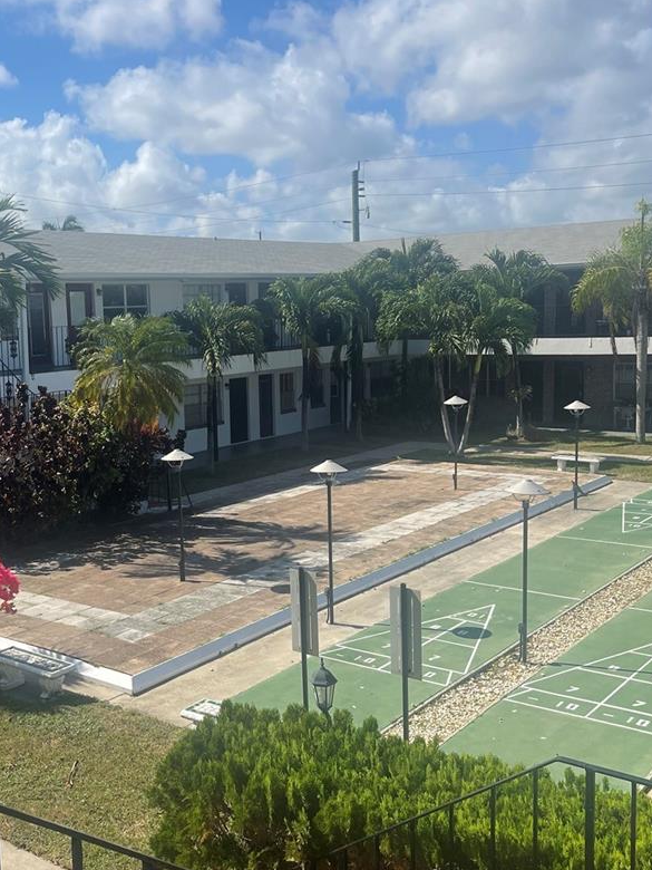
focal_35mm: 40
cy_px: 451
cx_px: 196
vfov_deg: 46.8
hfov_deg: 35.5
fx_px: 1005
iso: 32
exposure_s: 1/5128
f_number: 1.6
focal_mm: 5.1
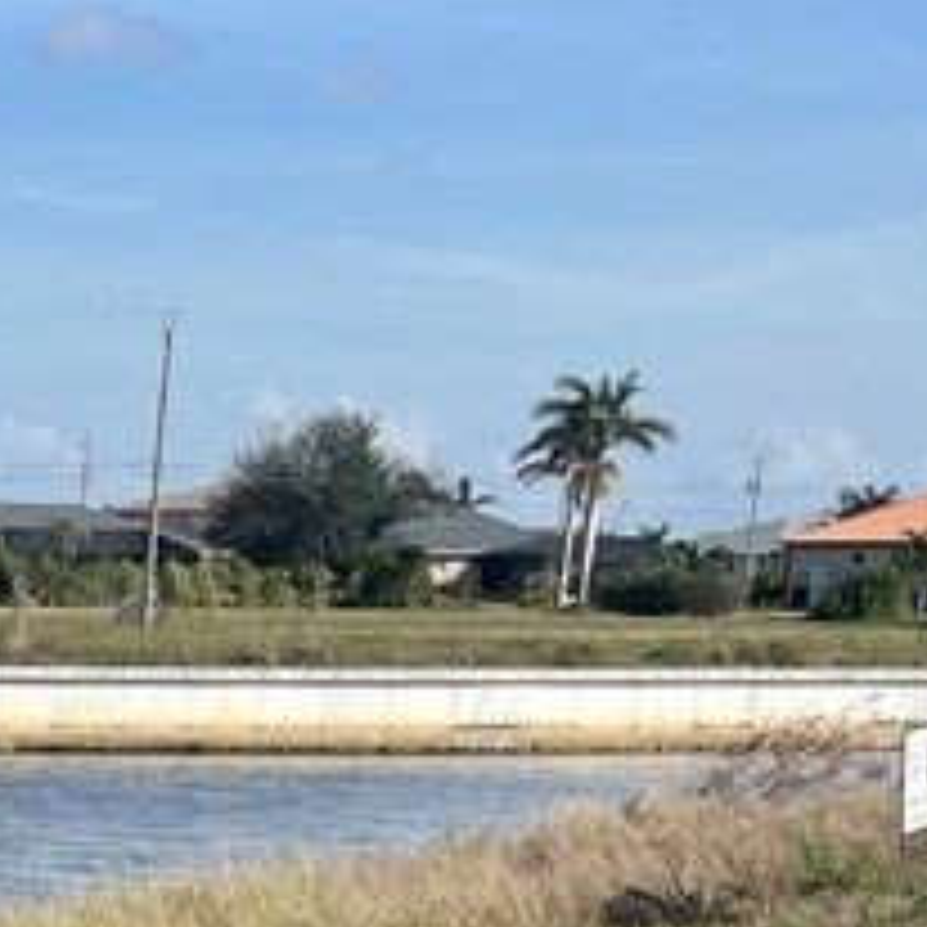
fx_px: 3333
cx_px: -958
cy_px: 1400
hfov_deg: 13.5
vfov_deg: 14.7
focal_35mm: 110
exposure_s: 1/3448
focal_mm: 5.1
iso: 32
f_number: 1.6
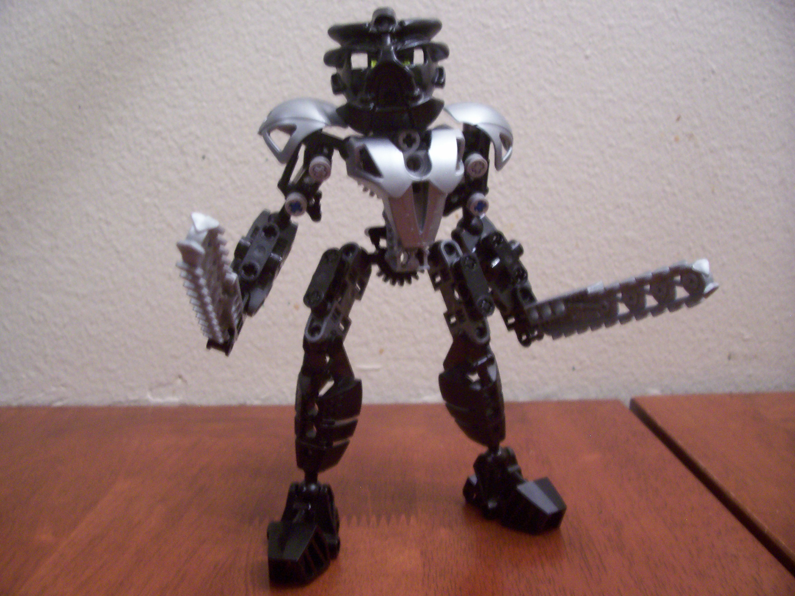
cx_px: 398
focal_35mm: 34
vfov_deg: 41.8
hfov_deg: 54.0
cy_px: 298
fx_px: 781
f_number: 2.7
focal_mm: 5.6
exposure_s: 1/8
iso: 160
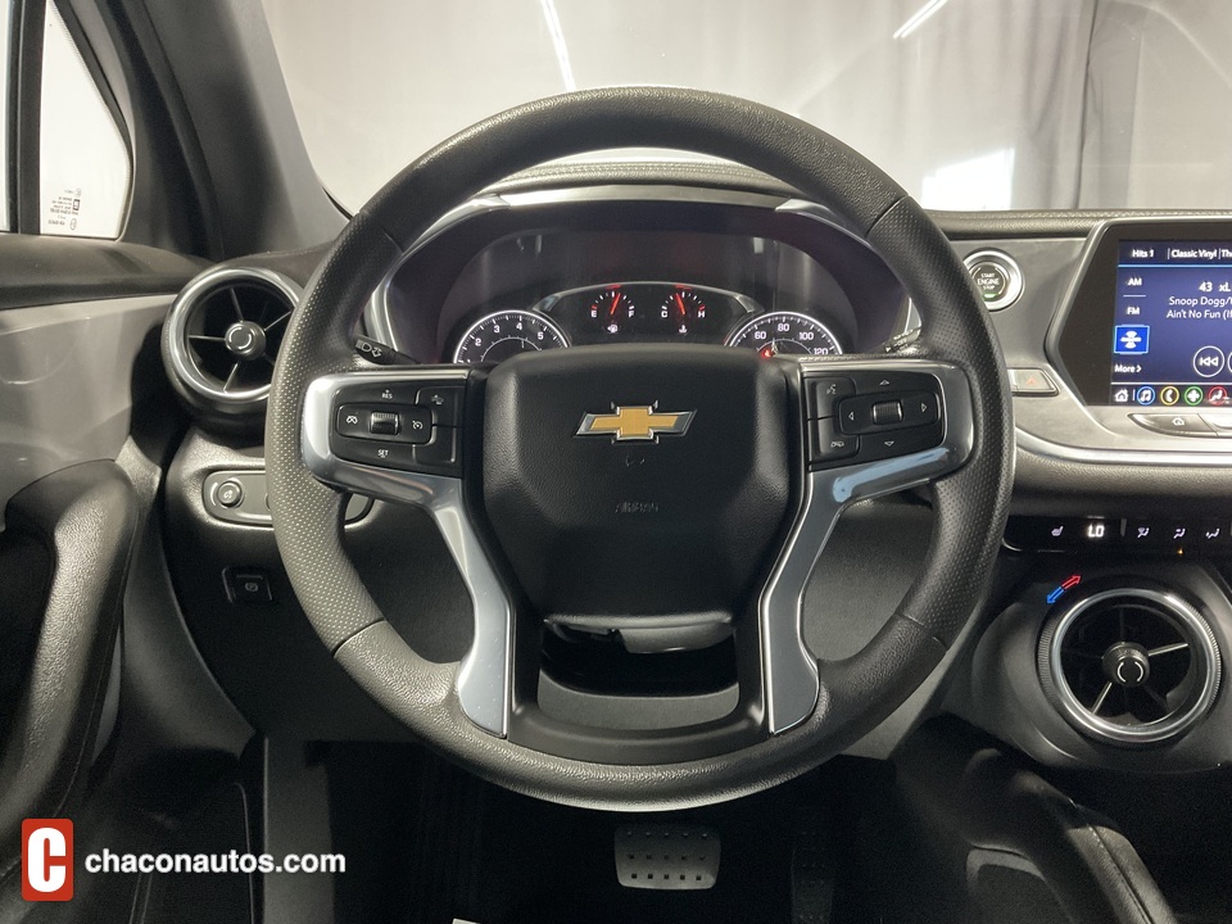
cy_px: 462
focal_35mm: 29
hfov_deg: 61.7
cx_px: 616
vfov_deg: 48.2
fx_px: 1032
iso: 320
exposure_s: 1/30
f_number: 1.8
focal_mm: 3
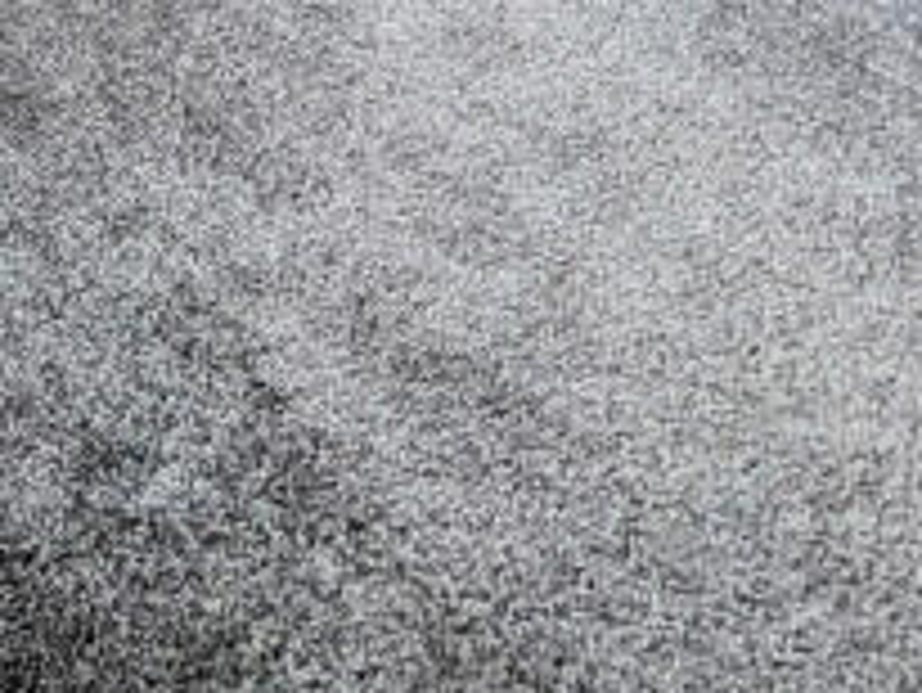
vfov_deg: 14.2
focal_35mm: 70
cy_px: -974
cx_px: -180
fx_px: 1866
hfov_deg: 25.1
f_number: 2.2
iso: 49
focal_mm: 1.83
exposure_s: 1/114
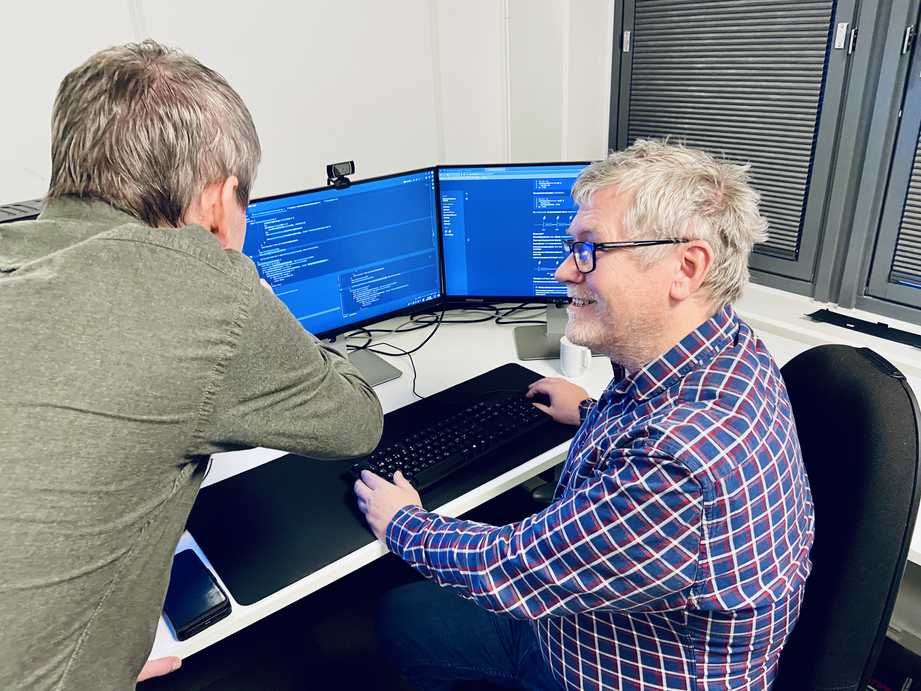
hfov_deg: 67.3
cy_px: 346
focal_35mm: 26
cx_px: 460
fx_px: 692
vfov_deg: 53.1
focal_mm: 4.25
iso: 250
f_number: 1.8
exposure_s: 1/50
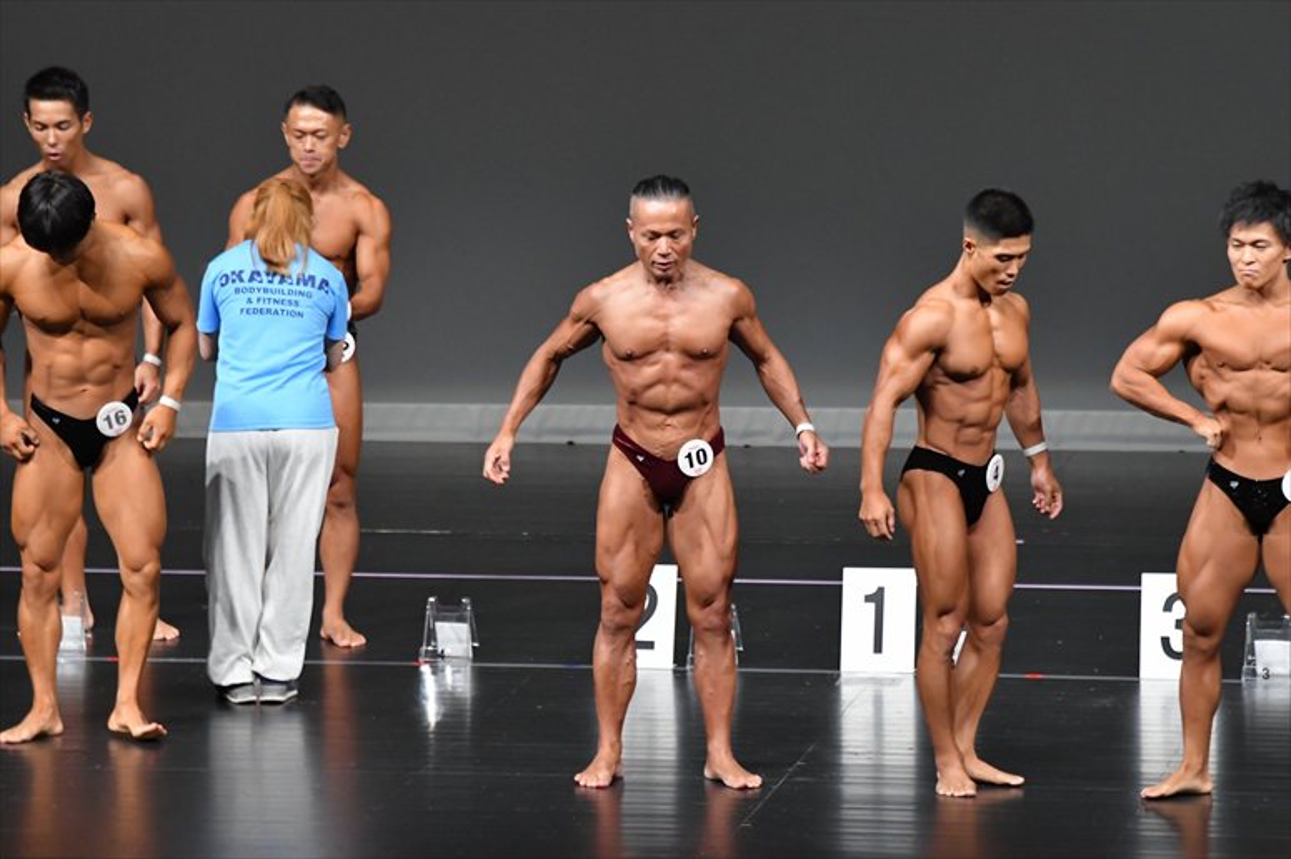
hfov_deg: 7.6
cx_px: 646
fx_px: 9678
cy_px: 430
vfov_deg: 5.1
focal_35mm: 270
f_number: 5.6
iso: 4000
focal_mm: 180
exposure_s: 1/400
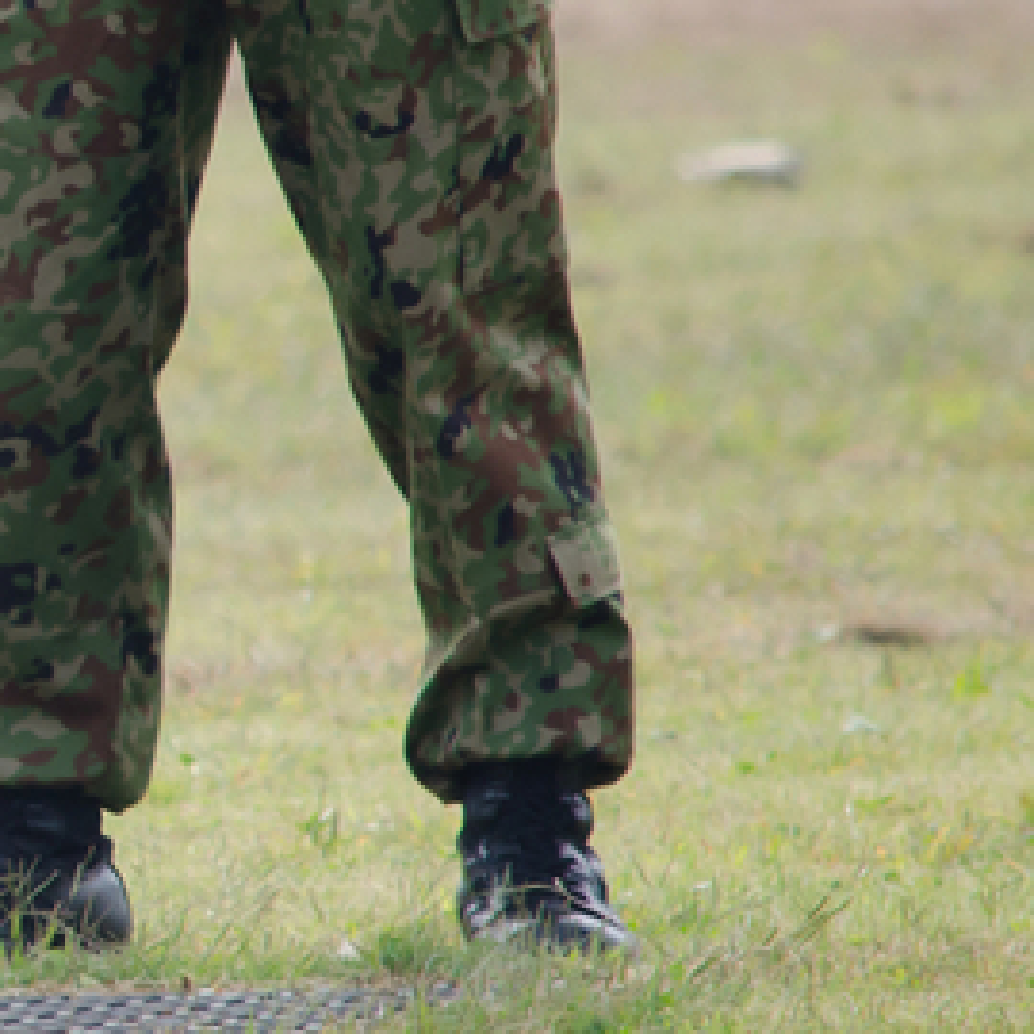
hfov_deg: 1.0
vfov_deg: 1.0
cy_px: 329
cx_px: -992
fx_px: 57248
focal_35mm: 1694
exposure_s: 1/640
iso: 200
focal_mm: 300
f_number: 5.6
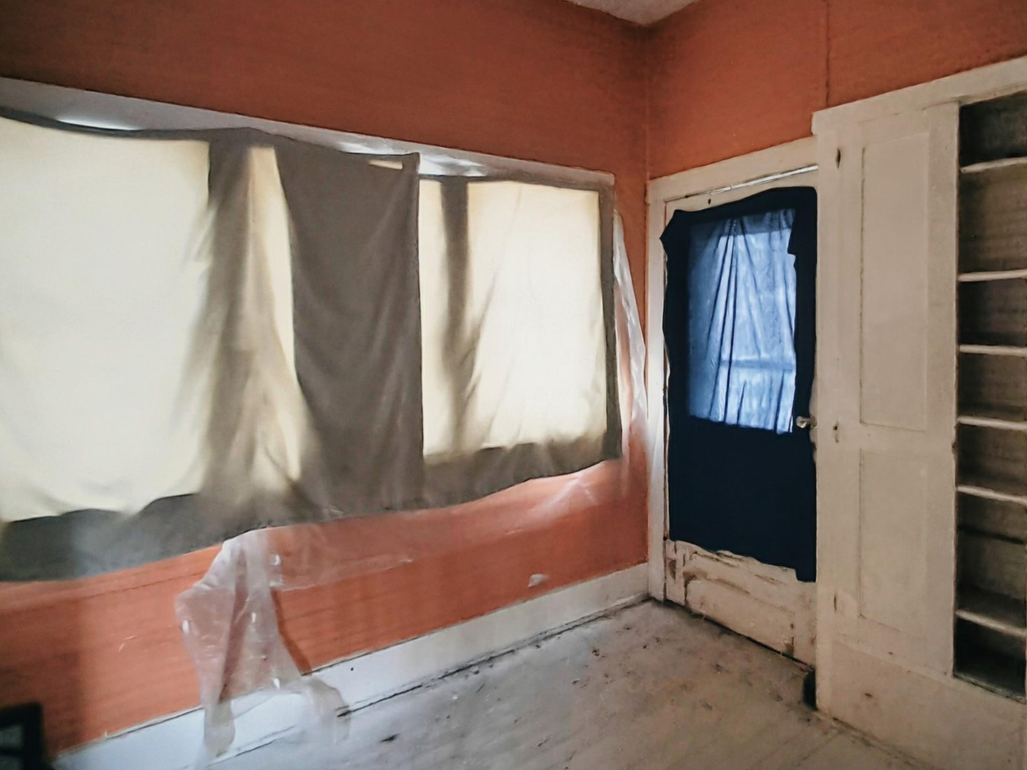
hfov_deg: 84.2
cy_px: 320
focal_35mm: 19
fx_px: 564
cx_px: 586
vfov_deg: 68.2
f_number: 2.2
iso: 200
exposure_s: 1/8
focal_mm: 1.64
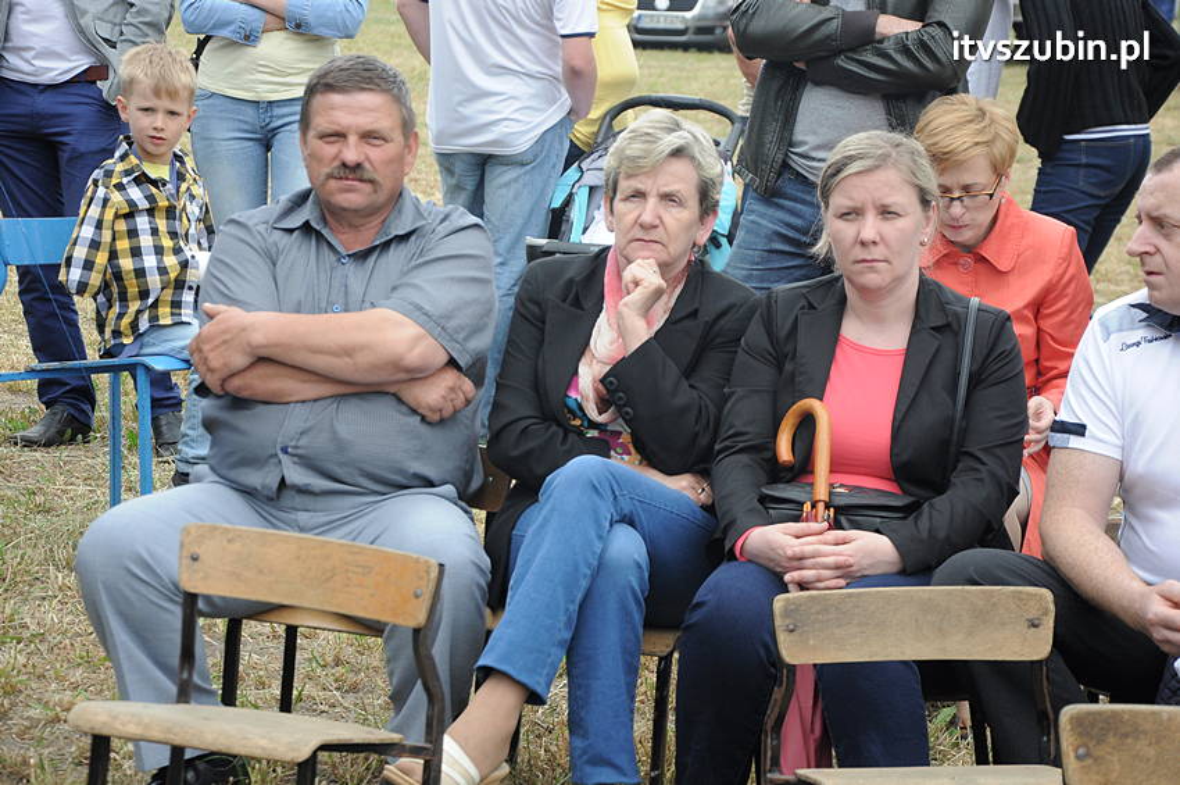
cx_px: 590
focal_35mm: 112
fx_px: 3684
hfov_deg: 18.2
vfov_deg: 12.2
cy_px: 392
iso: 500
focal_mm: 75
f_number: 5.3
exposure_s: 1/250
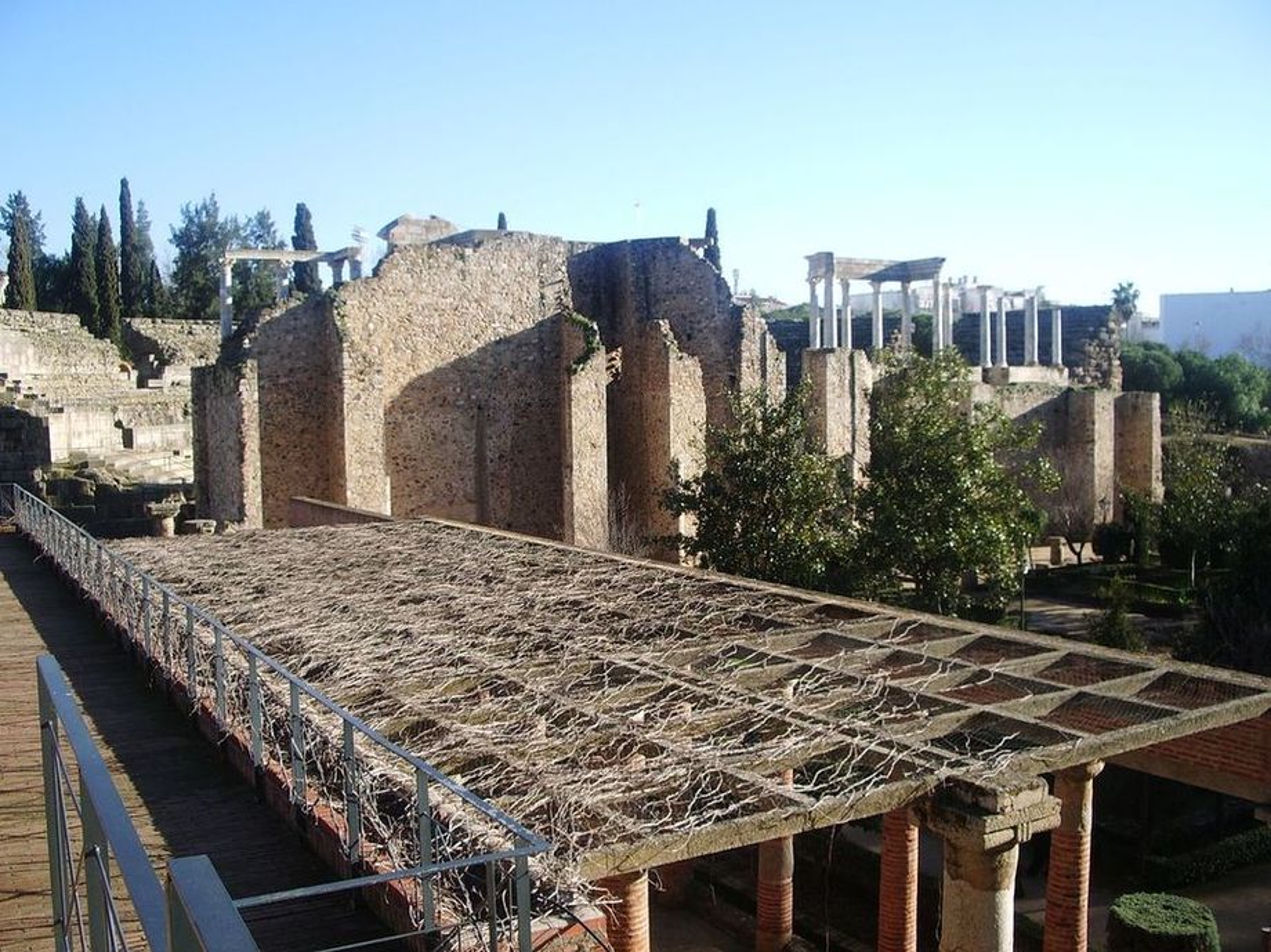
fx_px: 1284
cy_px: 476
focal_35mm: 35
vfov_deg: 40.7
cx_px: 636
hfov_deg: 52.6
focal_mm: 5.8
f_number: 4.3
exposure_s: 1/160
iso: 50
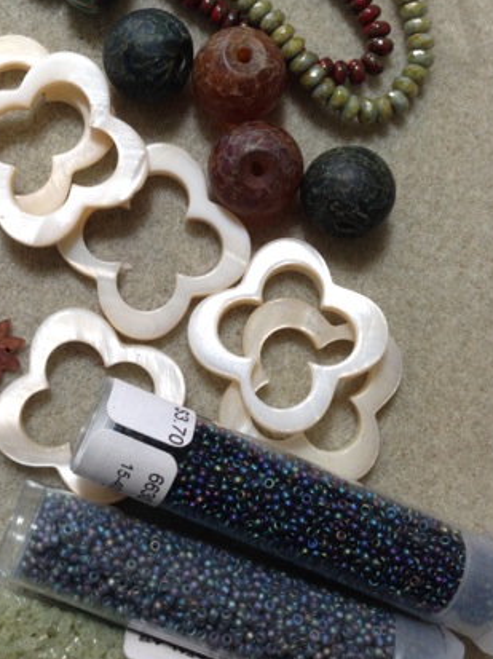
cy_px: 257
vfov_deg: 39.5
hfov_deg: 30.0
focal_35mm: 48
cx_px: 155
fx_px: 913
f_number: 2.4
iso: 50
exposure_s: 1/20
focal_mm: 4.12
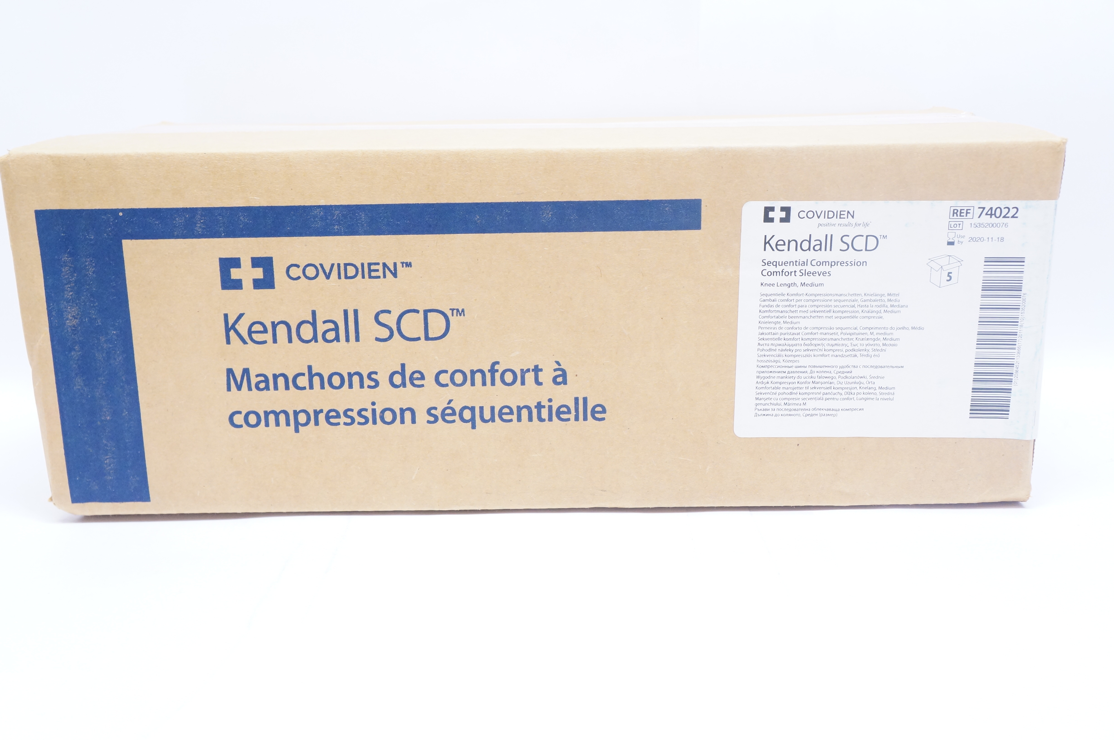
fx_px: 1206
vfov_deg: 34.1
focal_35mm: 39
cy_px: 370
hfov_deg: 49.6
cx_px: 557
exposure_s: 1/40
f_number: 6.3
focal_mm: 26
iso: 1600
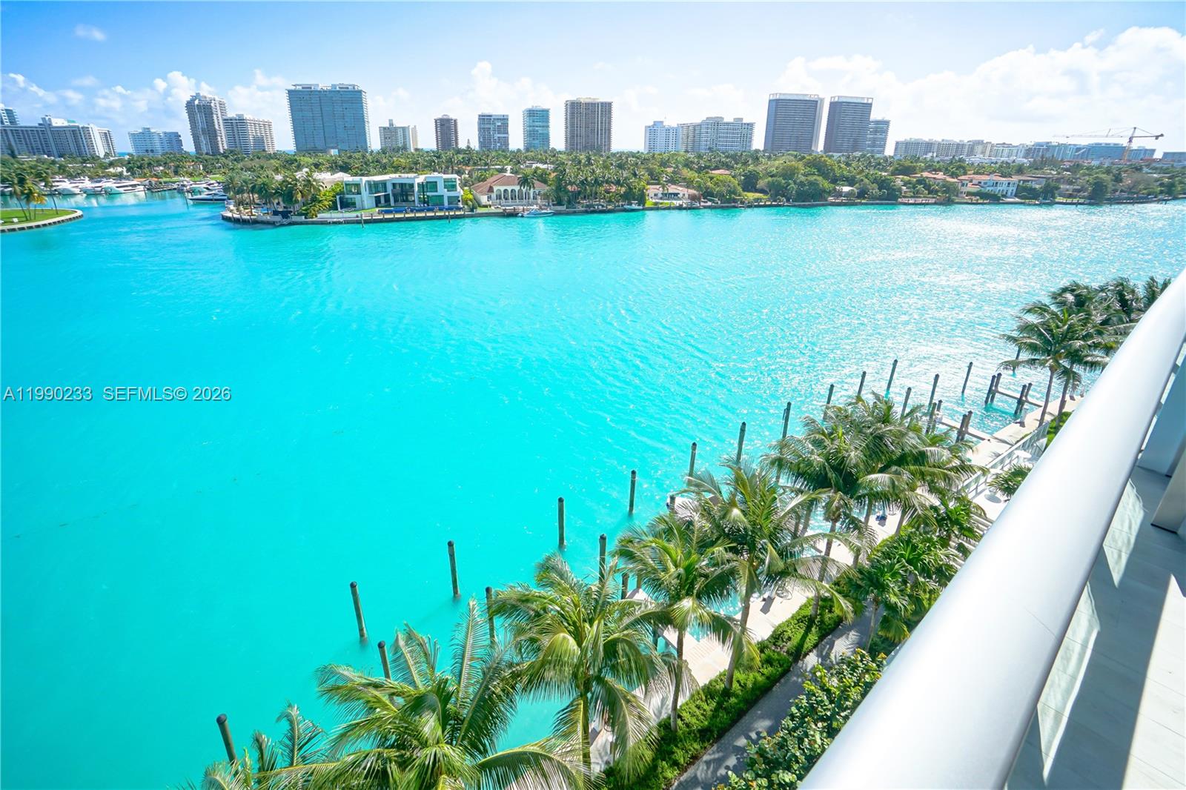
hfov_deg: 100.4
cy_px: 395
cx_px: 593
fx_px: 494
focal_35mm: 15
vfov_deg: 77.3
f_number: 9
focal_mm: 10
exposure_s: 1/250
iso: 100
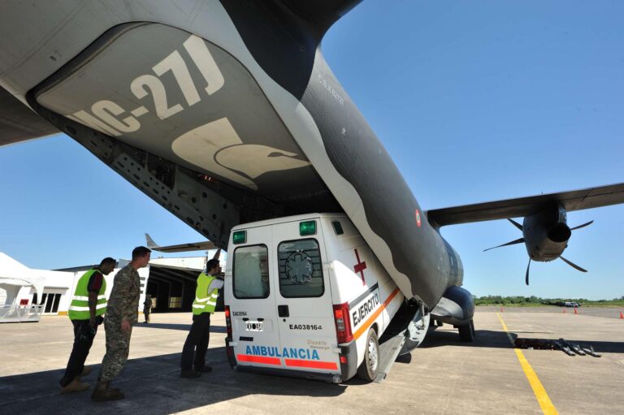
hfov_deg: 90.0
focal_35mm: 18
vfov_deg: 67.3
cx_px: 312
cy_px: 208
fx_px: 312
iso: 200
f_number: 13
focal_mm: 18
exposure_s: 1/250
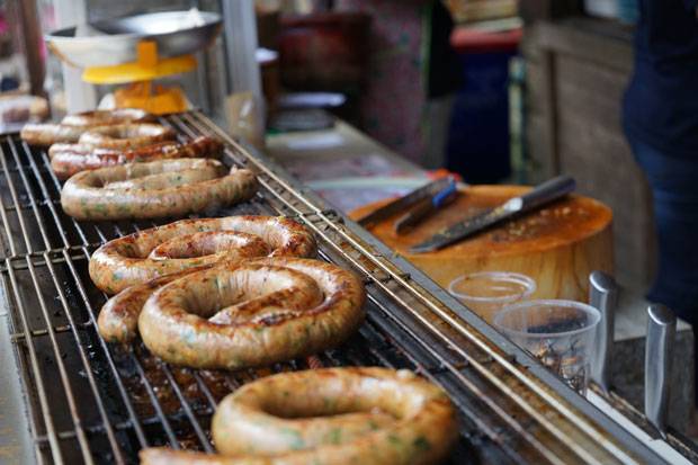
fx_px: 1357
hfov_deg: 28.9
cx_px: 349
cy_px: 232
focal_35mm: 70
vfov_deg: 19.4
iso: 500
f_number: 5.6
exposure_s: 1/160
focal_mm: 70
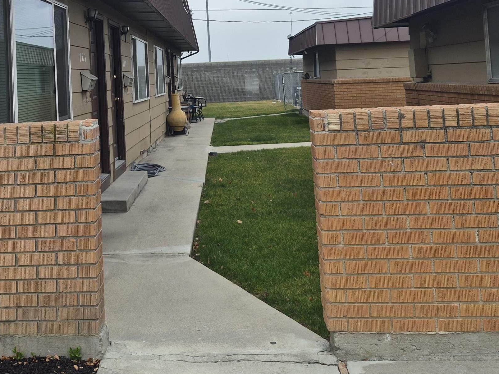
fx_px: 634
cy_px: 20
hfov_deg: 42.4
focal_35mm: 44
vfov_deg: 31.0
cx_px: 168
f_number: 1.8
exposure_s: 1/860
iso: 80
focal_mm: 5.4
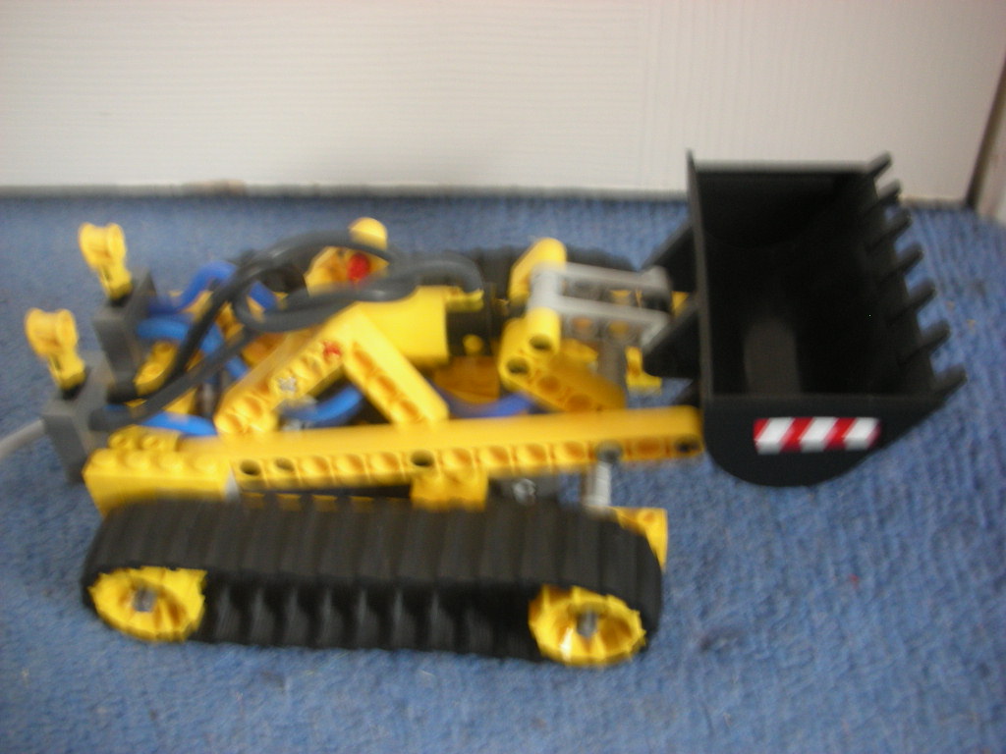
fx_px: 1017
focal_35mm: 35
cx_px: 503
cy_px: 377
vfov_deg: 40.7
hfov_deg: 52.6
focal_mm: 5.8
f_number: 3
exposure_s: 1/4.1
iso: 153
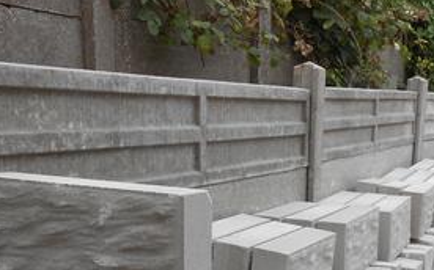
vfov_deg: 18.9
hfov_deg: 30.9
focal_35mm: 64
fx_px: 756
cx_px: 370
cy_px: 347
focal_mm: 4.6
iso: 100
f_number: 3.5
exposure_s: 1/30
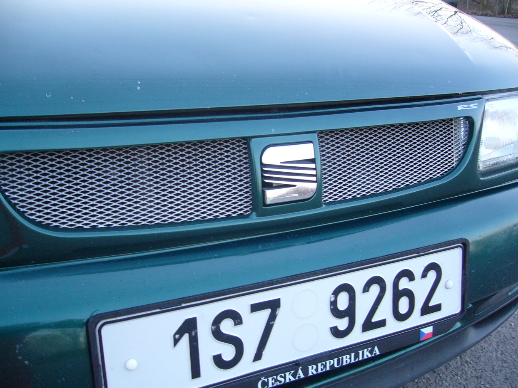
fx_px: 539
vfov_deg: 39.7
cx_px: 257
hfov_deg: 51.4
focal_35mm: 36
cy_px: 199
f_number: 2.8
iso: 100
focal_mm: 5.8
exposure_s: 1/25
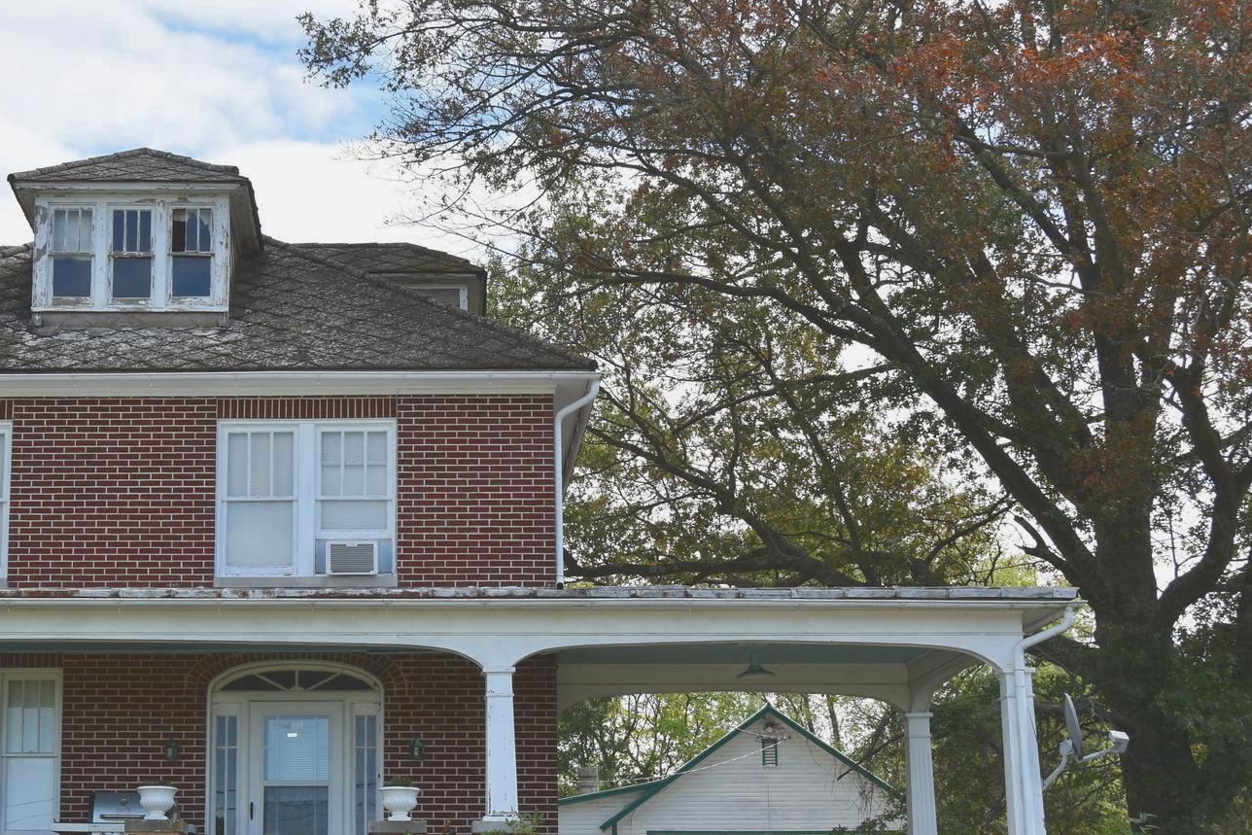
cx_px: 351
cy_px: 572
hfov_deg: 31.9
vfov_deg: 21.8
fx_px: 2156
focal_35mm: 62
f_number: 6.3
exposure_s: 1/250
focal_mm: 26
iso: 100
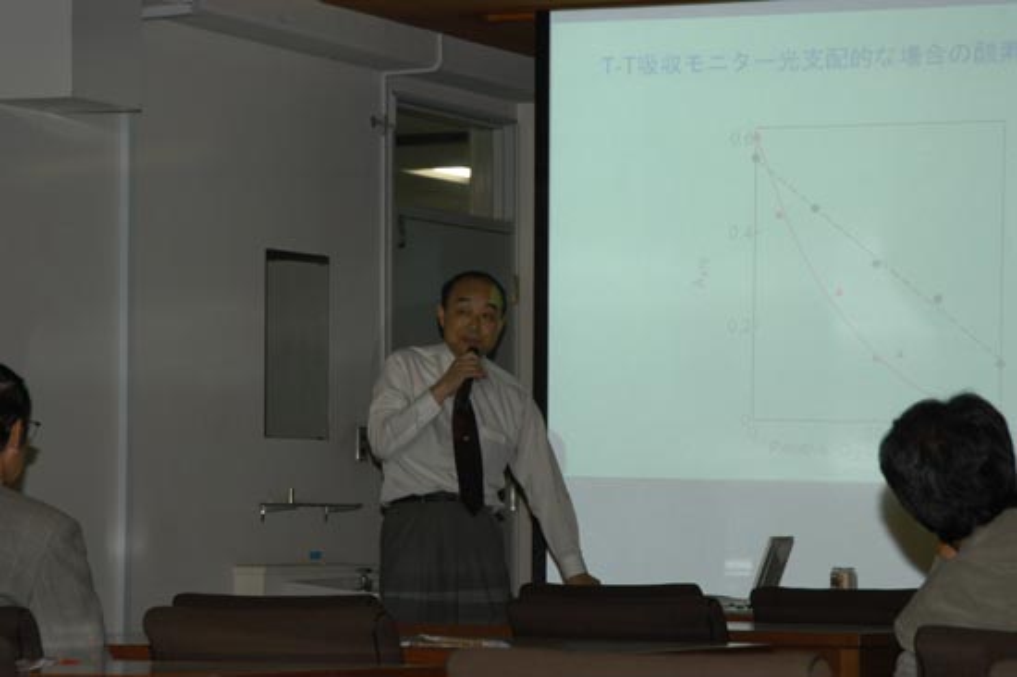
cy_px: 338
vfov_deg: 10.7
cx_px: 508
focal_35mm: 128
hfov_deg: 16.1
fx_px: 3600
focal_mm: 85
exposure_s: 1/60
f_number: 5.6
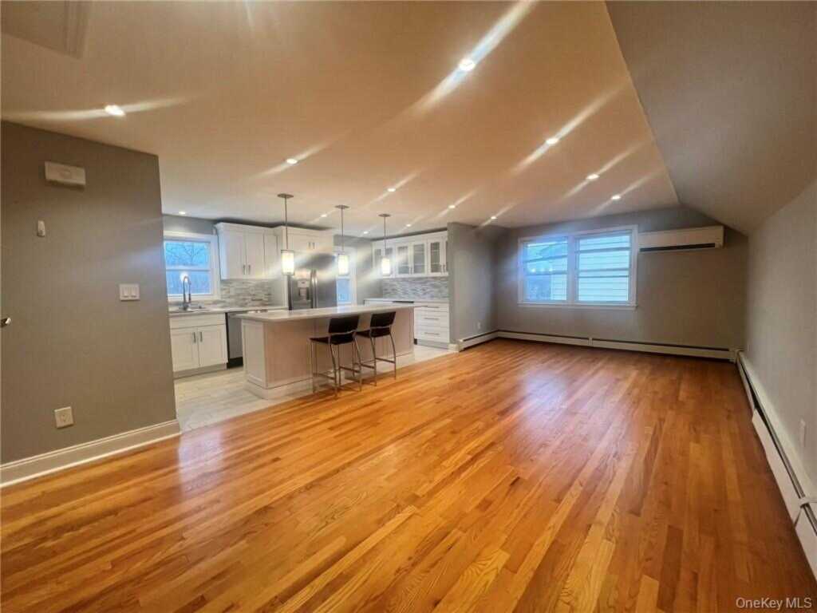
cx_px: 408
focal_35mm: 13
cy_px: 306
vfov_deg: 89.9
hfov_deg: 106.2
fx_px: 307
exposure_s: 1/120
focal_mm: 1.57
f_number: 1.8
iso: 250
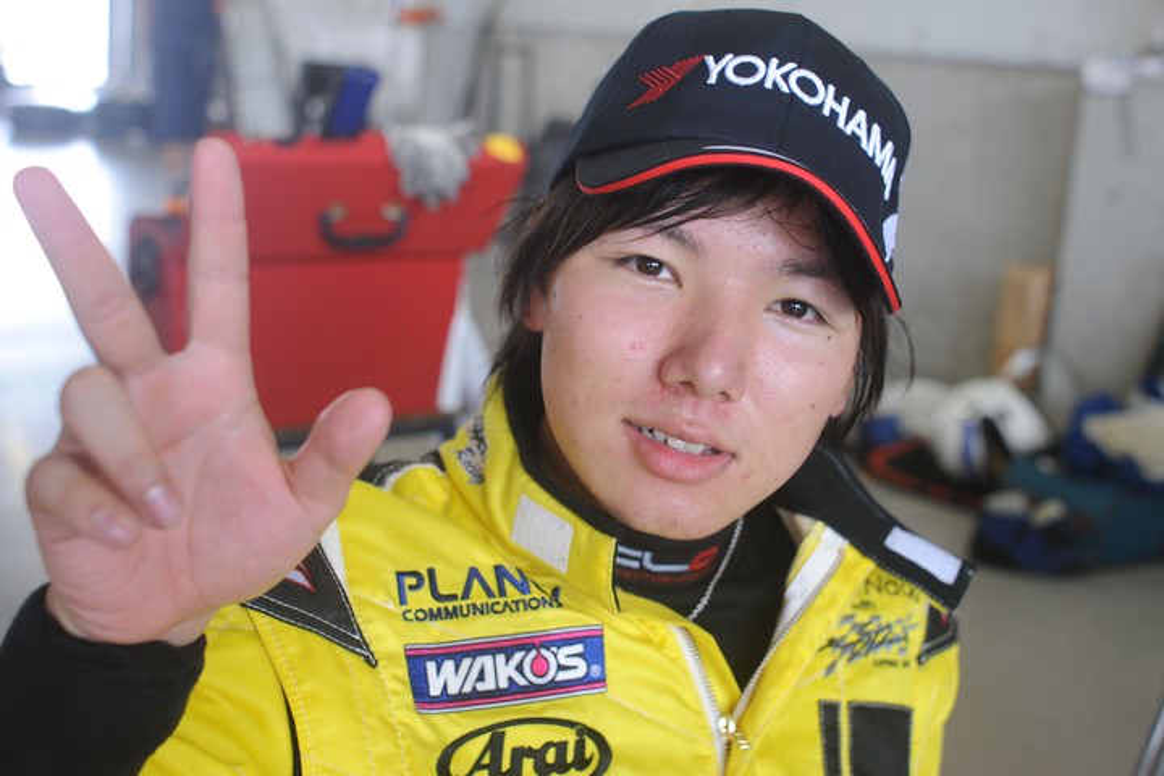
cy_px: 388
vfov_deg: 37.9
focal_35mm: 35
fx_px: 1132
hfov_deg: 54.4
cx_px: 582
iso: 800
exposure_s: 1/125
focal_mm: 35
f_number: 4
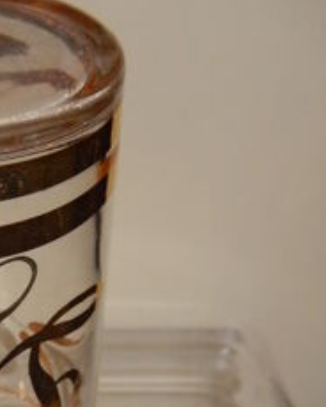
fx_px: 820
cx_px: -74
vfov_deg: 26.5
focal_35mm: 68
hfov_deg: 20.8
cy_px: 403
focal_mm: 4.5
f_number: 6.8
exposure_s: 1/30
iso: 160
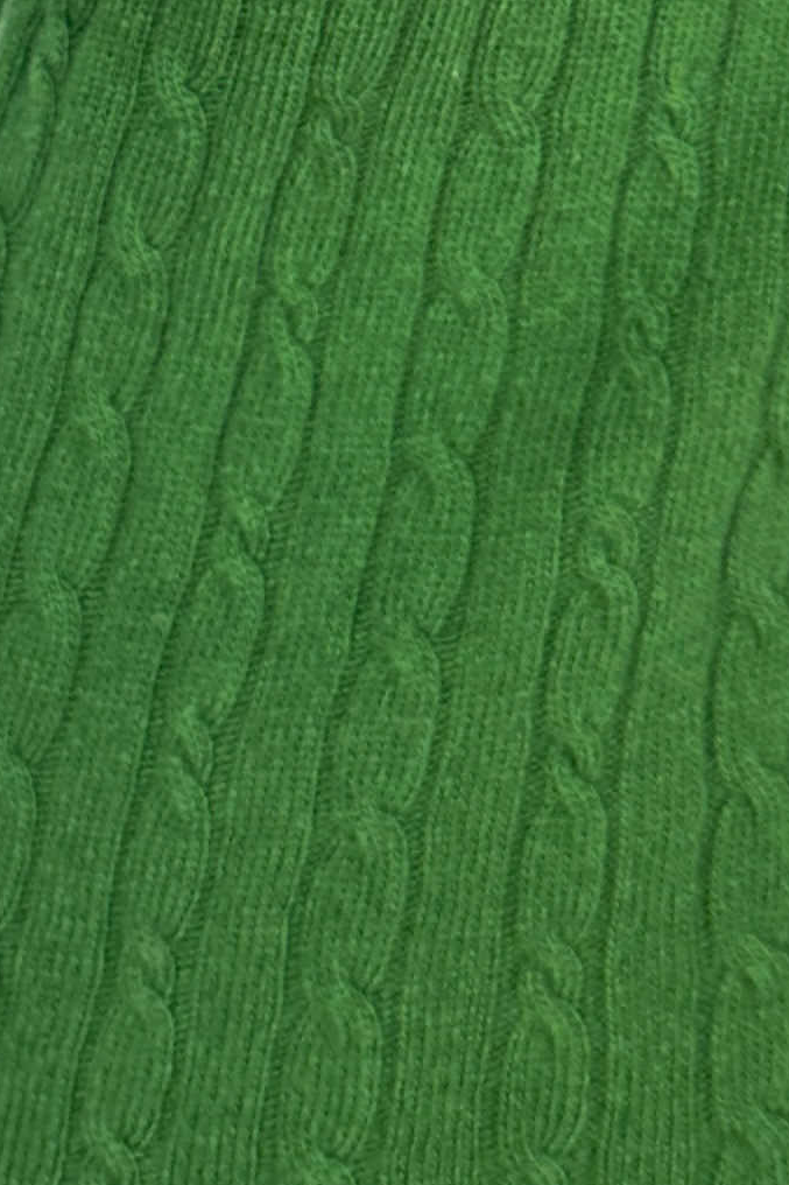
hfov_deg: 14.8
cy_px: -561
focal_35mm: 92
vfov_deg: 19.5
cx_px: 614
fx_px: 3025
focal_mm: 6.86
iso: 64
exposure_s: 1/113
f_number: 1.78
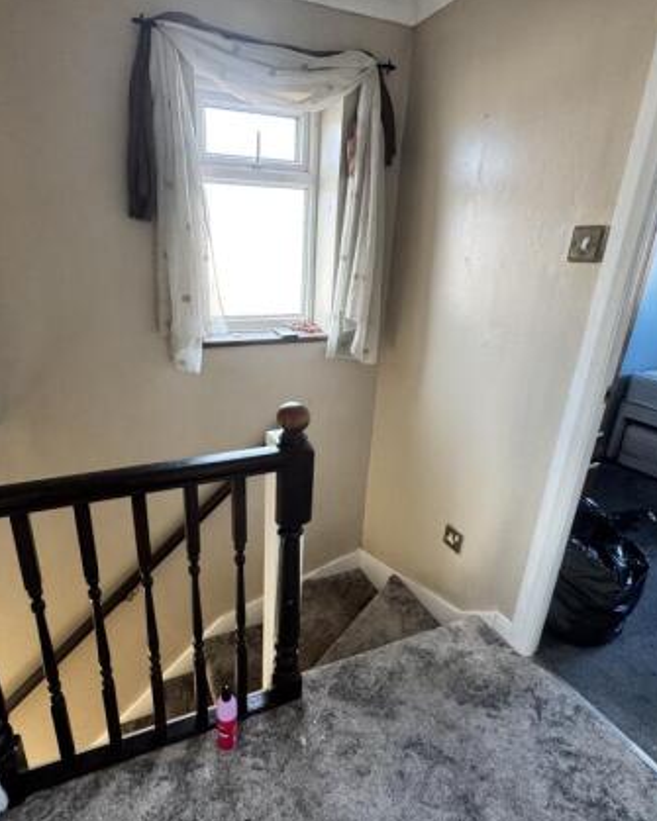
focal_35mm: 19
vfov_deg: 83.3
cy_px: 414
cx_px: 283
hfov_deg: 70.5
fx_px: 462
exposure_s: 1/99
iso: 200
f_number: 2.2
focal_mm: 2.22
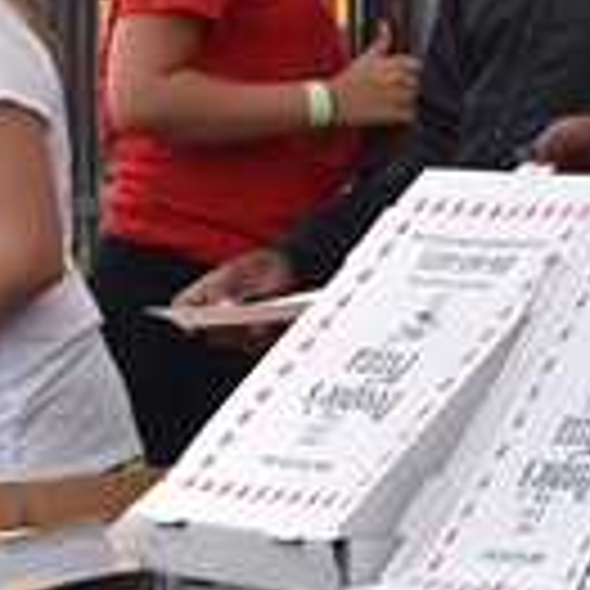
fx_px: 8986
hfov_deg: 3.7
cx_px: -459
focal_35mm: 466
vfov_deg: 3.8
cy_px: 295
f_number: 8
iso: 320
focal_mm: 48
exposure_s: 1/250
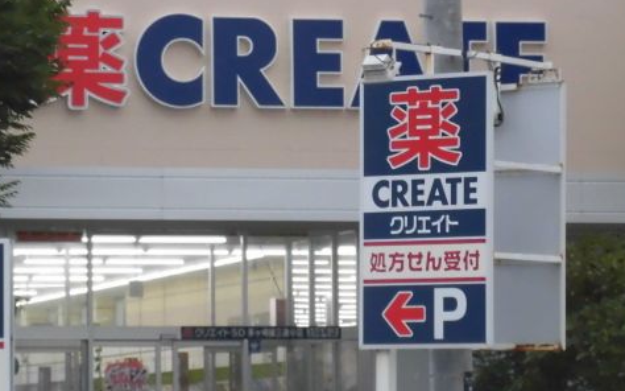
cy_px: 182
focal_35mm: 229
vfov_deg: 5.7
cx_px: 258
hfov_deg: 9.2
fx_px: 3900
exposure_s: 1/160
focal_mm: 28.58
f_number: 5.4
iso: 500
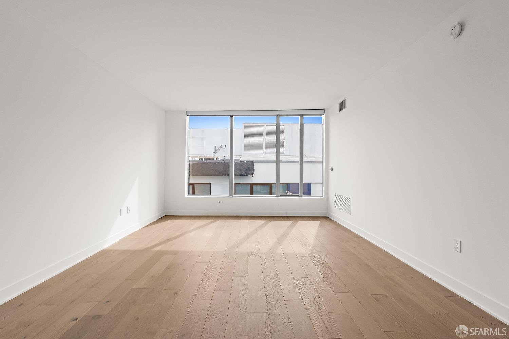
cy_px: 170
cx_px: 254
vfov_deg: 73.7
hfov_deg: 96.7
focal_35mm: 16
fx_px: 226
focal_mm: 16
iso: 640
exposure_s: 1/60
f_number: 8
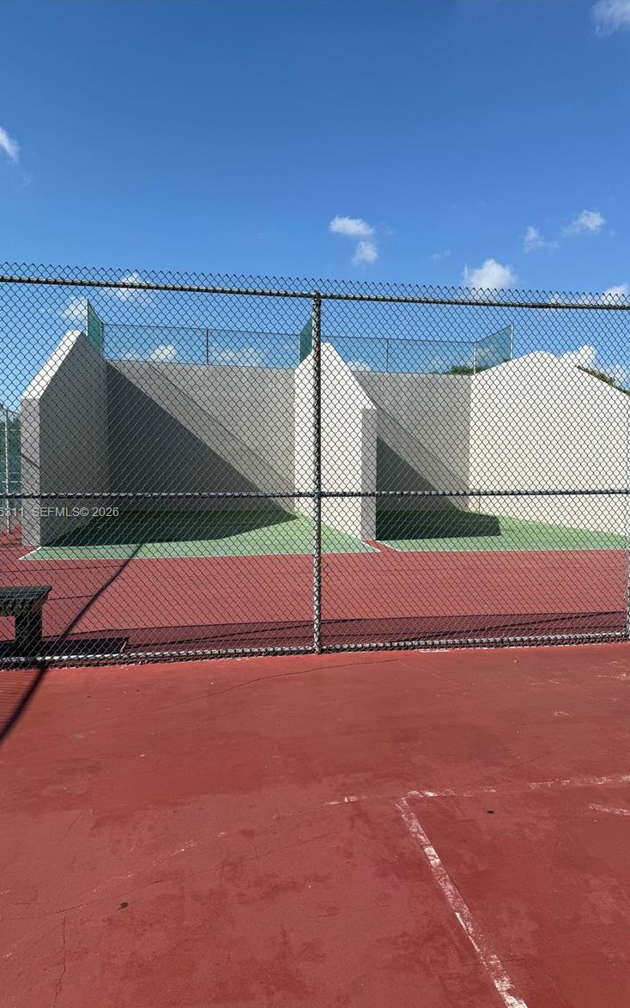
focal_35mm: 26
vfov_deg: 70.4
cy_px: 513
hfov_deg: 47.5
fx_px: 714
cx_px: 347
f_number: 1.78
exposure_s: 1/4975
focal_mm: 6.76
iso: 80
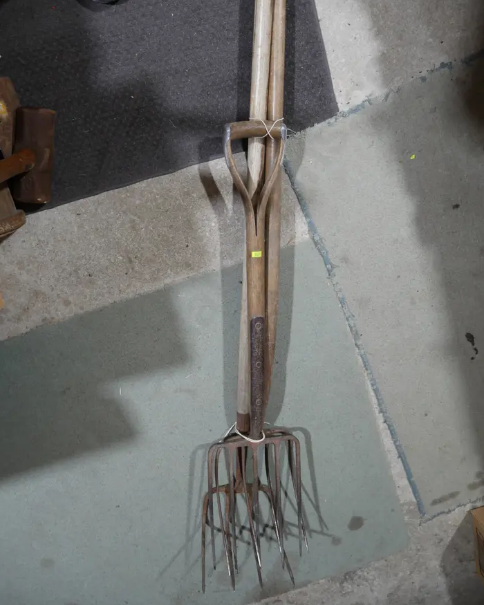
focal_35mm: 32
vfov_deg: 55.6
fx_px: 573
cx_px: 227
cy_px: 275
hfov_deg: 45.8
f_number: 3.5
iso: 500
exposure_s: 1/60
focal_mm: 14
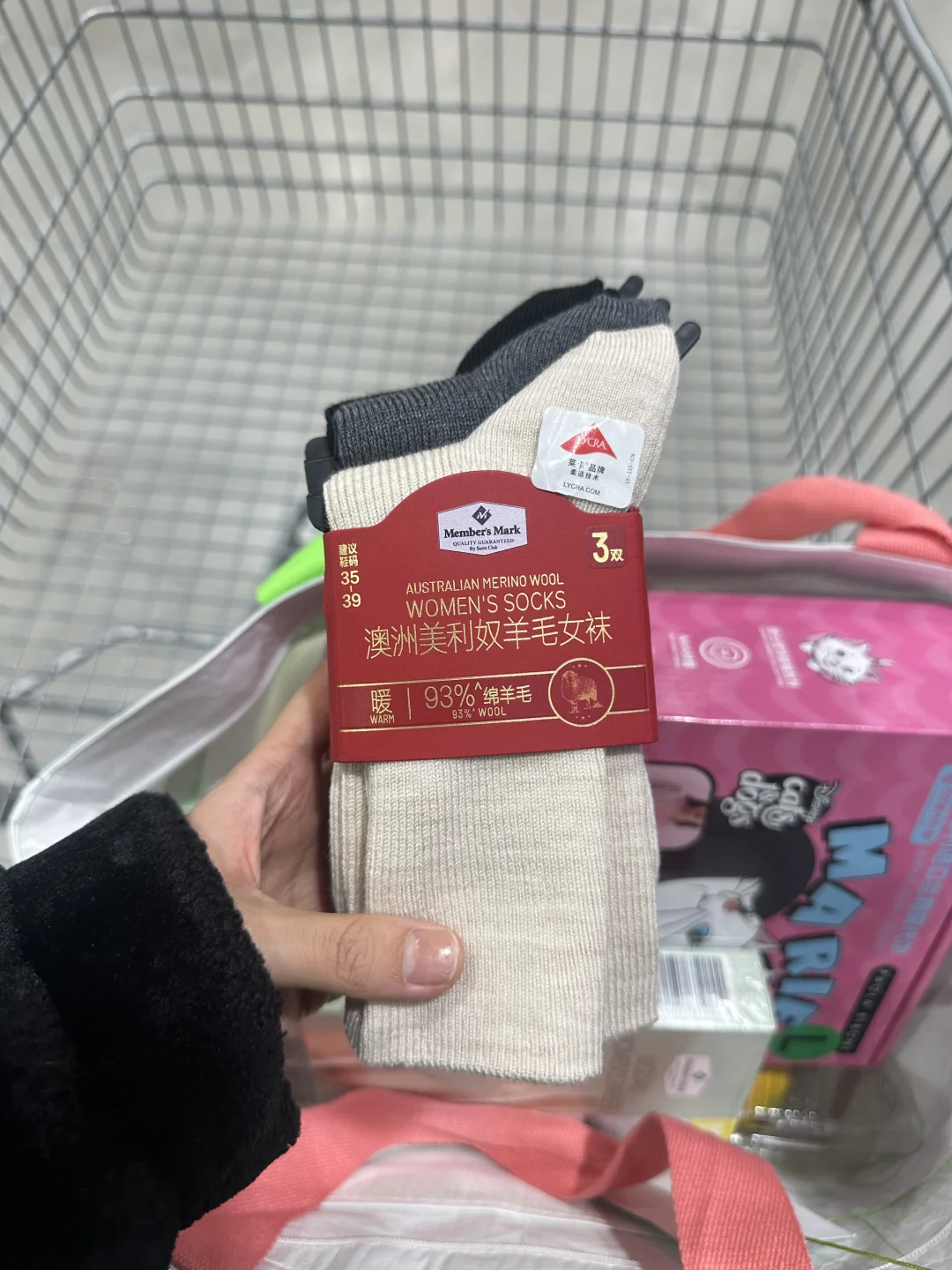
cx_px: 476
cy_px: 635
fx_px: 880
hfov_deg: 56.8
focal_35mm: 24
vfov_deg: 71.6
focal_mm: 6.86
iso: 125
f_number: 1.78
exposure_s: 1/121
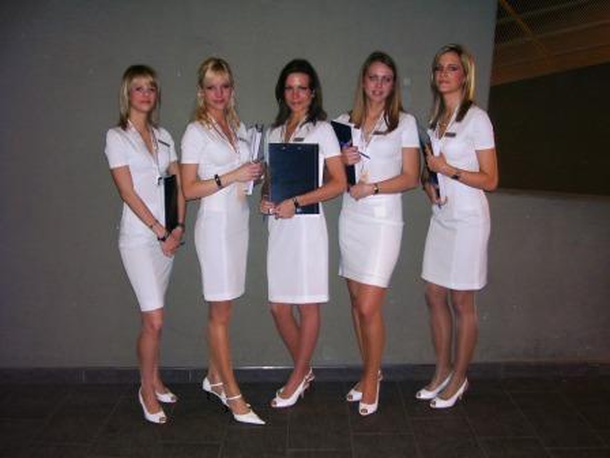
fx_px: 599
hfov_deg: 54.0
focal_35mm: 34
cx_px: 305
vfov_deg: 41.8
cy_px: 229
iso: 125
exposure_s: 1/60
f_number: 2.7
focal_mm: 5.6
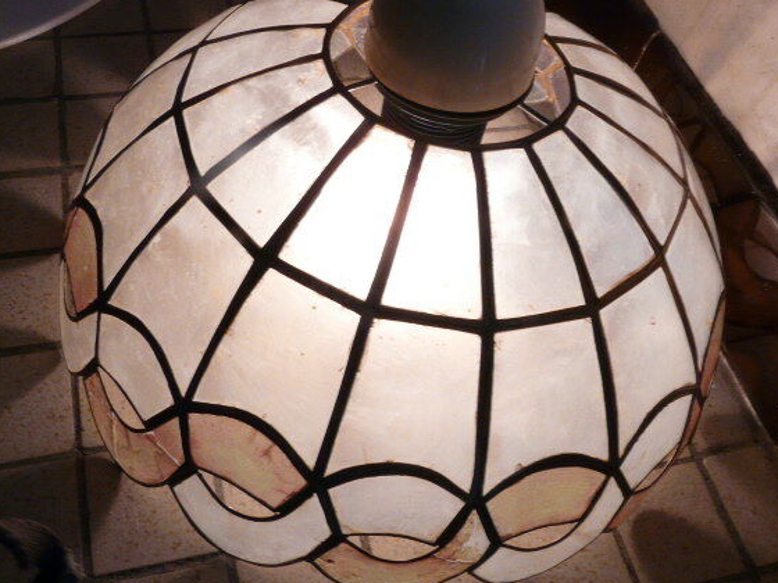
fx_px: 719
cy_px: 323
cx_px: 351
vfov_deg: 44.1
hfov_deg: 56.7
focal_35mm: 32
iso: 200
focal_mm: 4.6
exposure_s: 1/30
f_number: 8
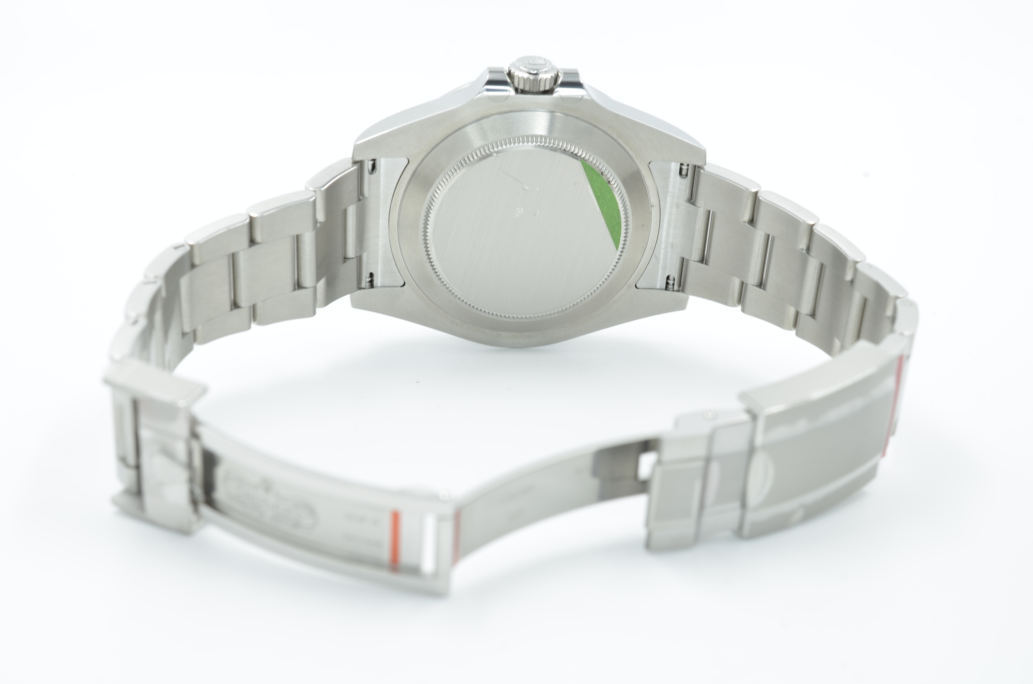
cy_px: 342
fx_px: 1718
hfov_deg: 33.5
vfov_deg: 22.5
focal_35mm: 60
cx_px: 516
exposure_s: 1/13
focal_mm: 40
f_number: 13
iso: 125
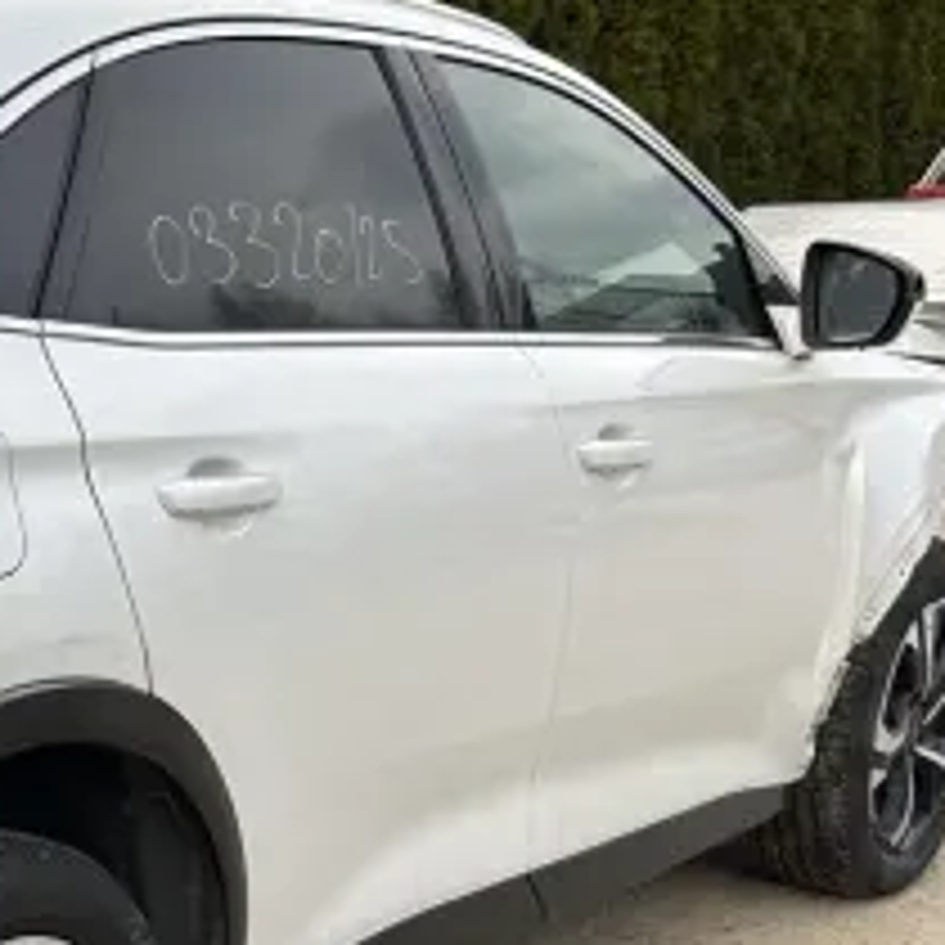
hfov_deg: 22.0
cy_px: 756
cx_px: -302
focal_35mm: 70
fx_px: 2162
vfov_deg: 24.3
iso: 50
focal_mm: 5.7
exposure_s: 1/639
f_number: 1.5
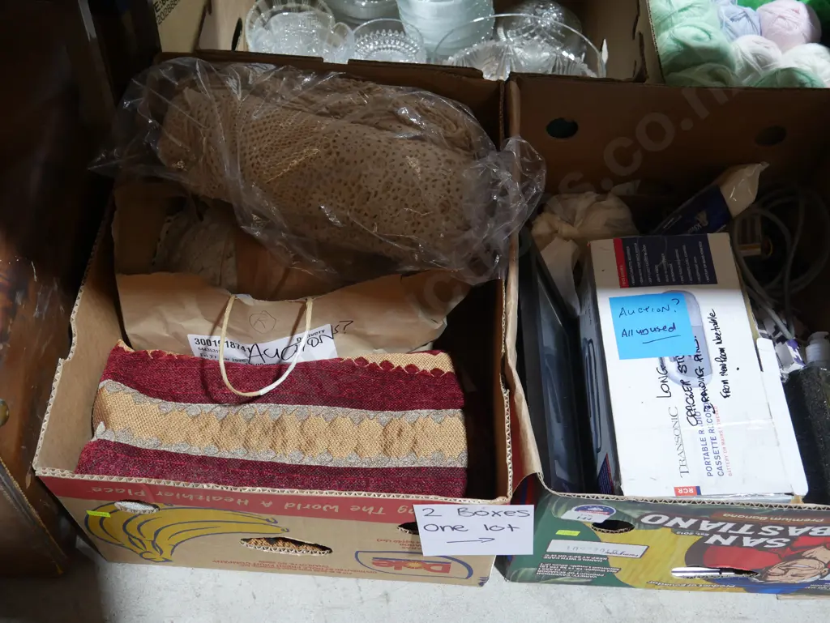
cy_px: 312
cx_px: 415
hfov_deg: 49.0
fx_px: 912
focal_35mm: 38
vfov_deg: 37.8
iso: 640
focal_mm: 19
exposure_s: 1/60
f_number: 4.1
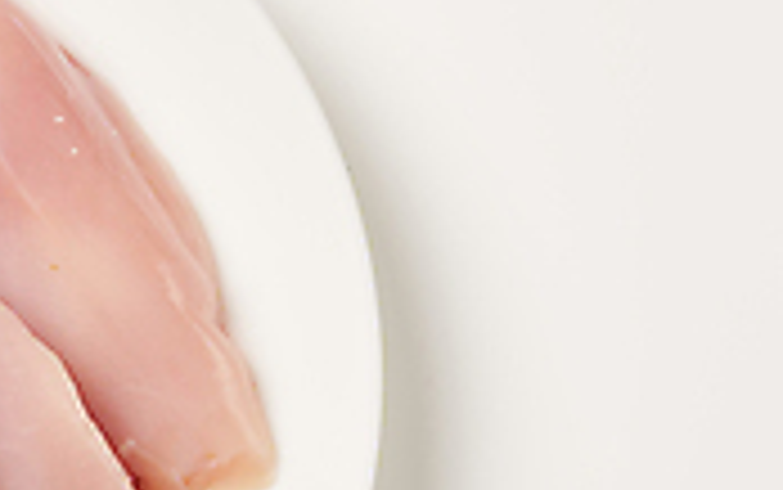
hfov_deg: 5.7
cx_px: -266
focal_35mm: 368
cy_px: 396
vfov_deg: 3.6
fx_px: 7858
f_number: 11
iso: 100
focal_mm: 105
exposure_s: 1/125
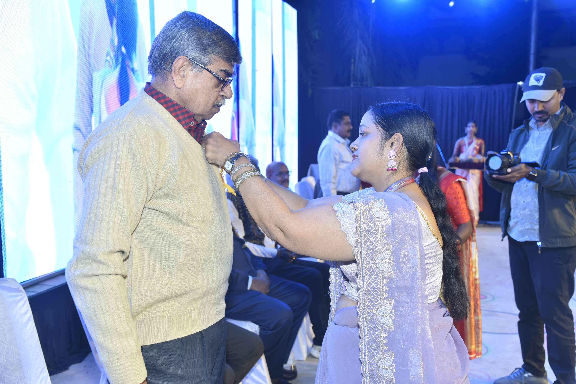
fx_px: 544
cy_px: 192
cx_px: 288
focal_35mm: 34
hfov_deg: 55.8
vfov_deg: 38.9
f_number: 5
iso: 320
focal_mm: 34
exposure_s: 1/160
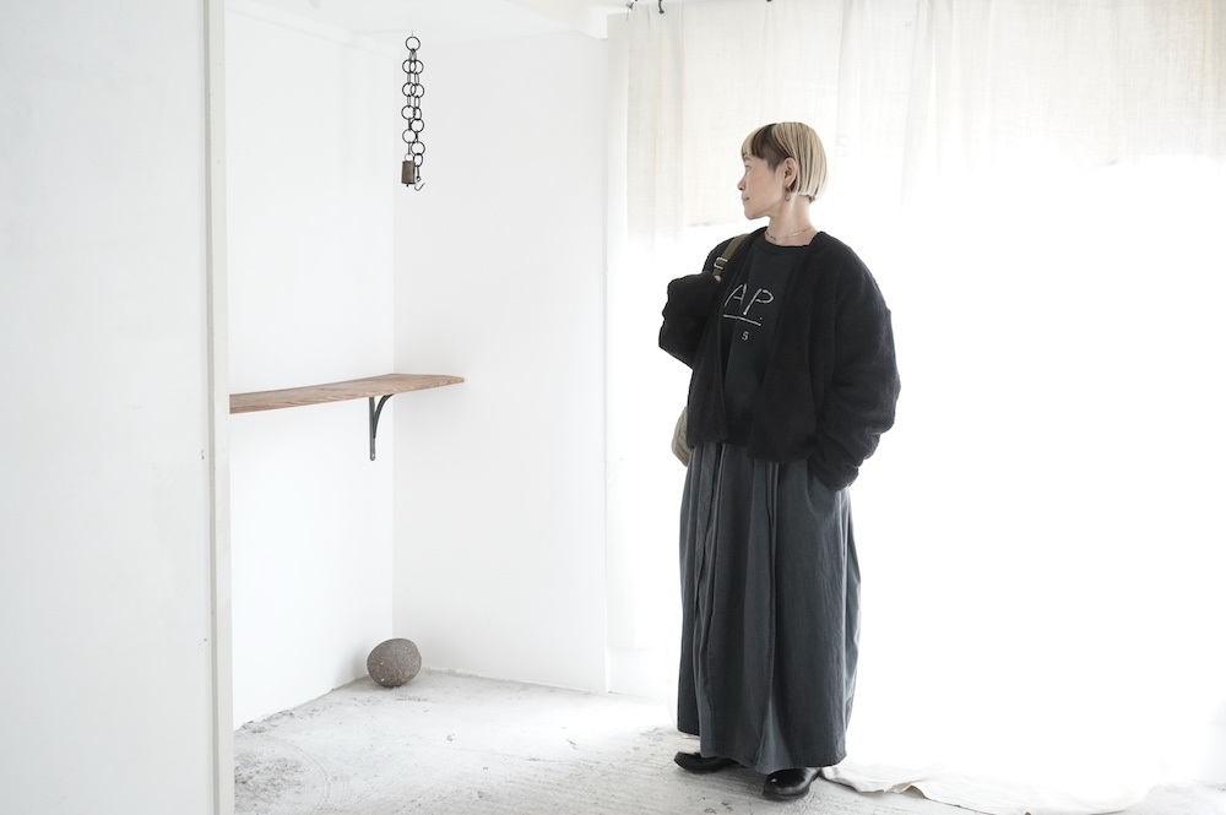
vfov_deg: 39.9
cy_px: 408
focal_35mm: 33
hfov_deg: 57.3
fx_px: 1123
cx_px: 613
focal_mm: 33
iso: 5000
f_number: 4.5
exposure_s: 1/50
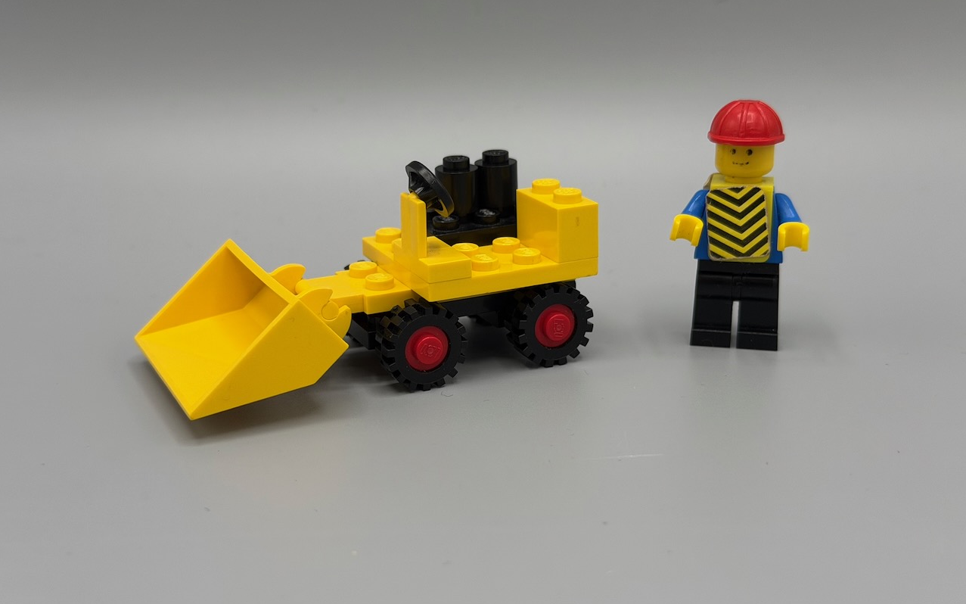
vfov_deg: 25.3
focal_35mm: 51
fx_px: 1343
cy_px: 286
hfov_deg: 39.6
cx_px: 483
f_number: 1.78
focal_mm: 6.76
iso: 64
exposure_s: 1/620
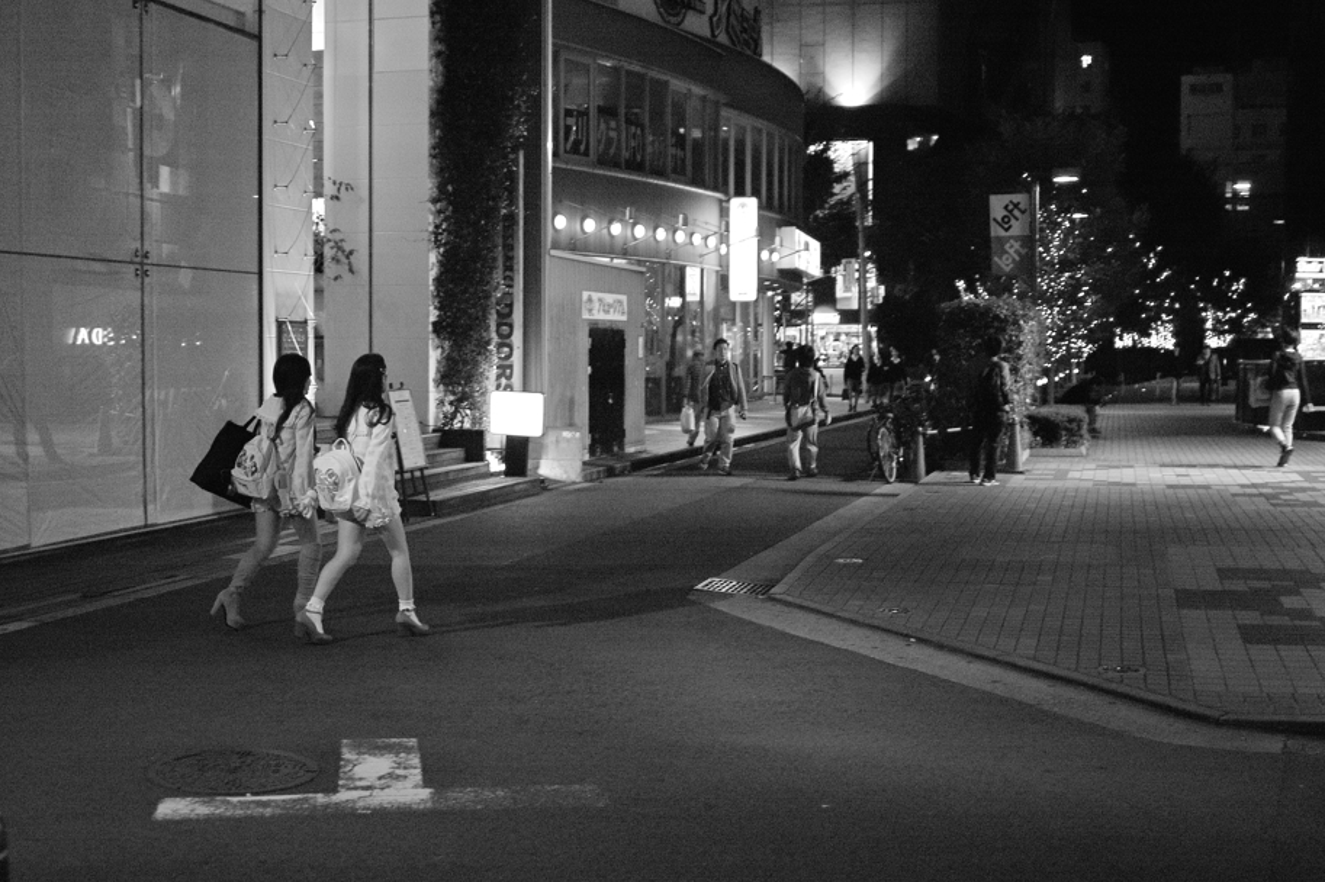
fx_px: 1692
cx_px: 614
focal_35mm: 46
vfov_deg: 29.2
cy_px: 451
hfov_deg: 42.7
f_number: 2.8
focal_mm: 24.2
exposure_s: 1/60
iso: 800
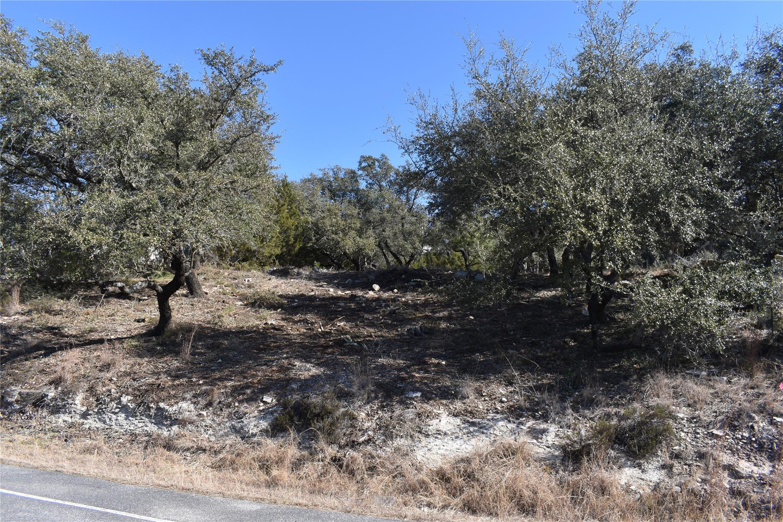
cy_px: 261
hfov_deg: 67.4
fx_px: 587
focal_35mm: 27
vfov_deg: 47.9
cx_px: 392
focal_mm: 18
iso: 200
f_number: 8
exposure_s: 1/250
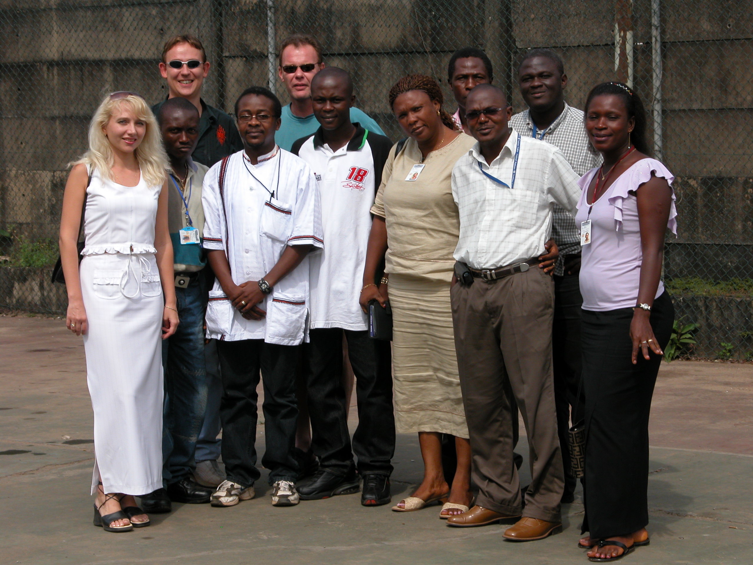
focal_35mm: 107
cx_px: 376
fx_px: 2328
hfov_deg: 18.4
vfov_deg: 13.8
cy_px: 282
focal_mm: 27.3
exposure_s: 1/268
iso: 100
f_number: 6.6
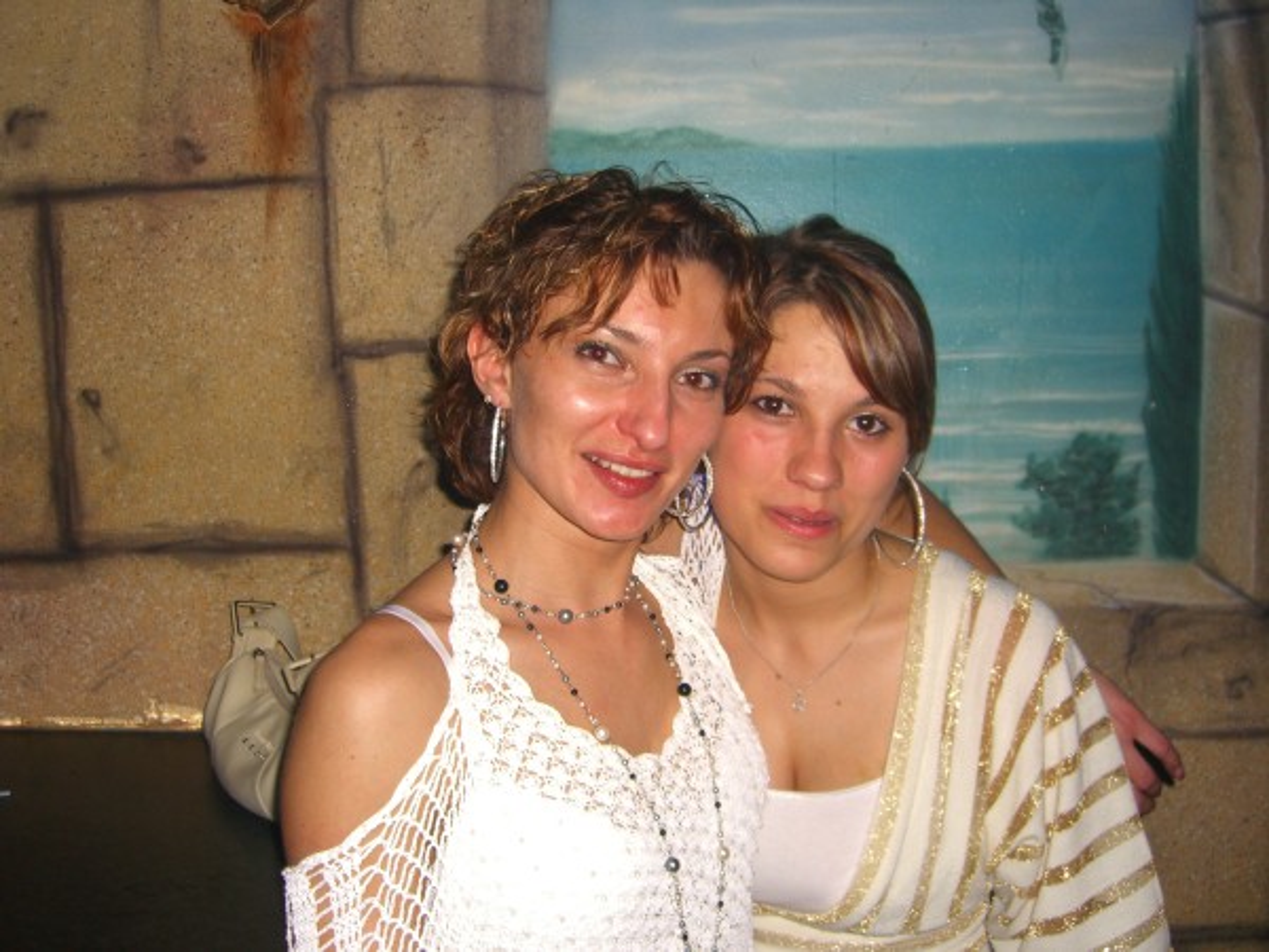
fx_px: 1393
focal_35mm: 38
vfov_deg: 37.7
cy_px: 476
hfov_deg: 49.0
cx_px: 634
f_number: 2.8
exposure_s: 1/60
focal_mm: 7.9
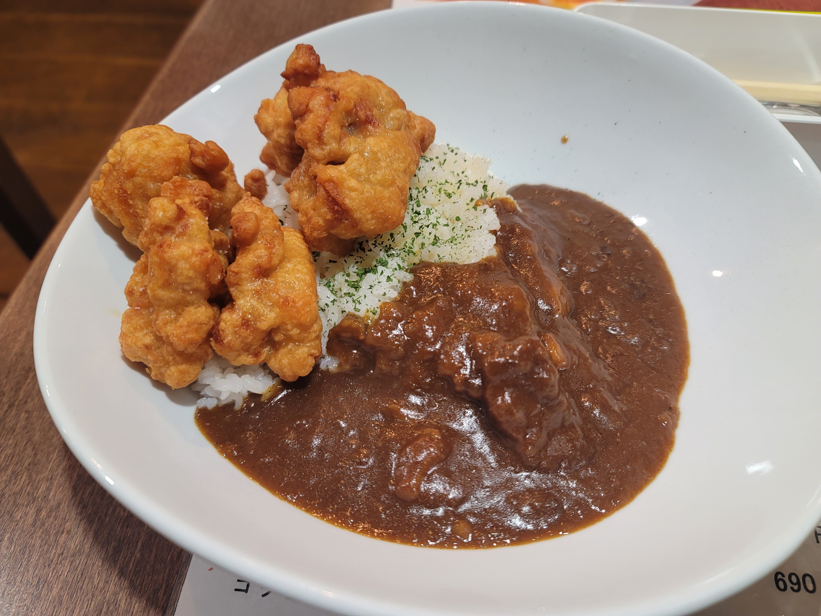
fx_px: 593
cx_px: 410
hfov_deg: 69.4
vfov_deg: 54.9
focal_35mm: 25
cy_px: 308
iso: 200
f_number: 1.8
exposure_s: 1/60
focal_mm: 7
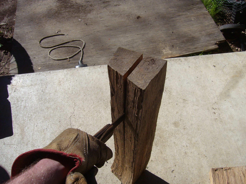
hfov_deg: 52.6
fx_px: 249
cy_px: 92
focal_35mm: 35
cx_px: 123
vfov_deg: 40.7
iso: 100
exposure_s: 1/640
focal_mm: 5.8
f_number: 5.6
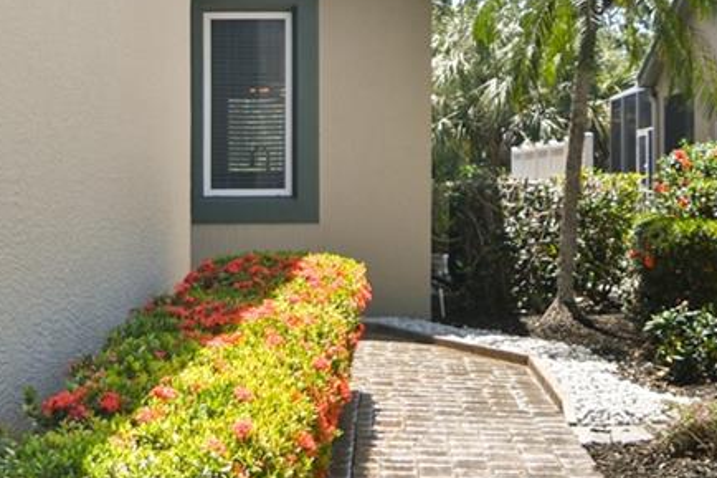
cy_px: 94
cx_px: 411
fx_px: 1175
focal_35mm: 59
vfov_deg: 22.7
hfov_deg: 33.9
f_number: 2.8
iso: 100
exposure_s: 1/320
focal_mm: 11
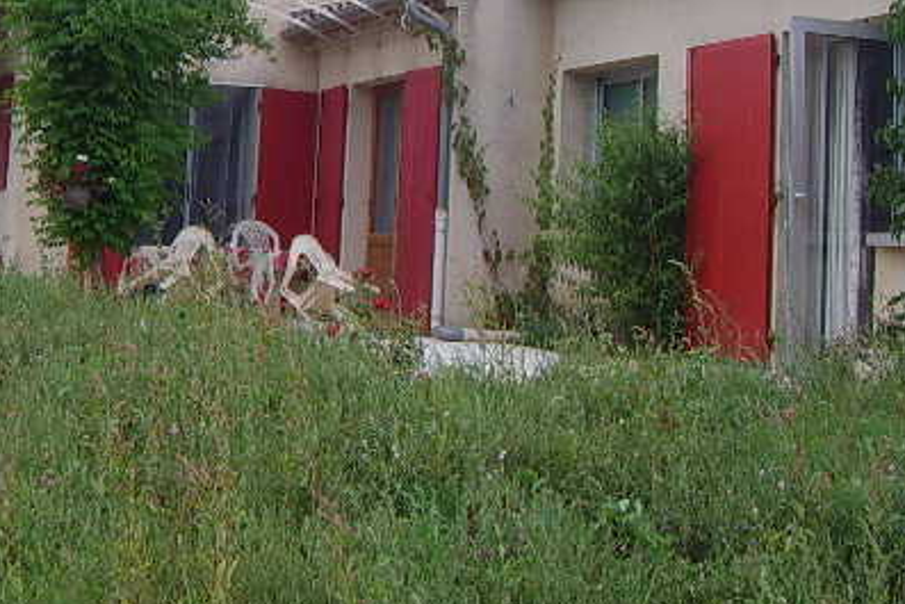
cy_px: 107
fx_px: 1308
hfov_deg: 38.0
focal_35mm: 52
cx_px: 358
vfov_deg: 25.5
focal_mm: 8.13
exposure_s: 1/192
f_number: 5.6
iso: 71
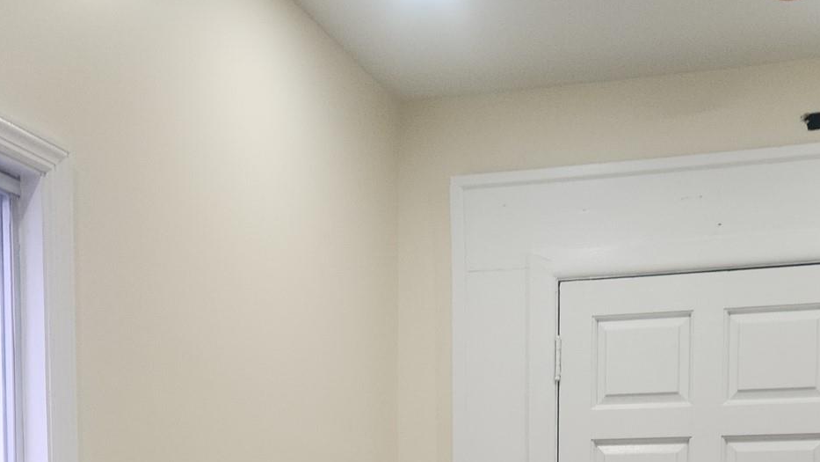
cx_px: 541
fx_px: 1196
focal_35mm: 55
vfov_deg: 19.8
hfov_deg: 37.5
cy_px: 629
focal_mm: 5.4
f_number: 1.8
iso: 50
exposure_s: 1/60
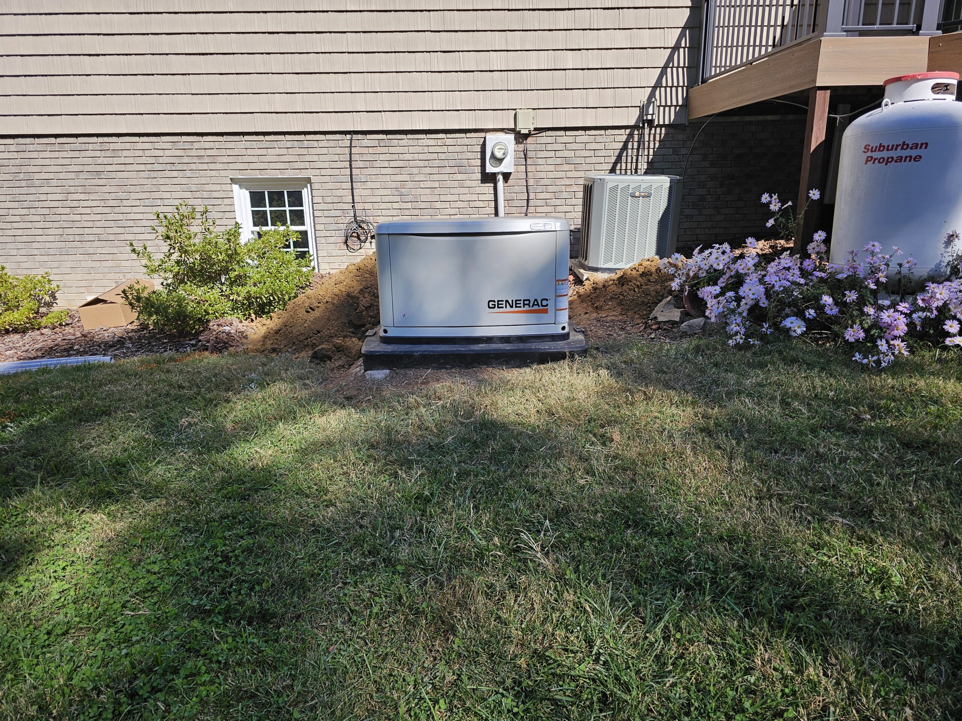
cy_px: 360
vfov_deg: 58.9
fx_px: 639
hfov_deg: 73.9
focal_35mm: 23
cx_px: 481
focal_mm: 6.3
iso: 12
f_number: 1.7
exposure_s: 1/556
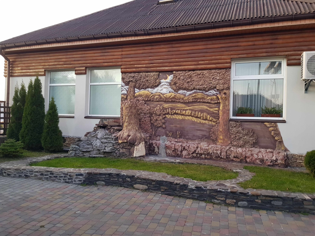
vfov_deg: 53.1
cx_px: 158
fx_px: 237
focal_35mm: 26
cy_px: 118
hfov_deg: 67.3
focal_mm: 4.2
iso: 200
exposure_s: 1/24
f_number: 1.7
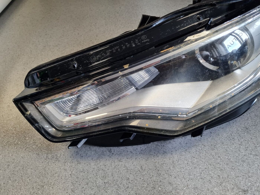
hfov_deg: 67.3
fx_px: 195
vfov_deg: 53.1
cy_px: 98
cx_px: 130
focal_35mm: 26
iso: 125
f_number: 1.8
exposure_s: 1/100
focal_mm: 5.4
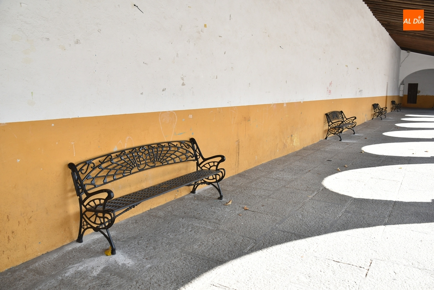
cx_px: 217
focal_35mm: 30
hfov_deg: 61.9
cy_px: 145
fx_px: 362
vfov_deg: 43.7
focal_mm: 20
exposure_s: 1/125
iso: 100
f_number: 3.5
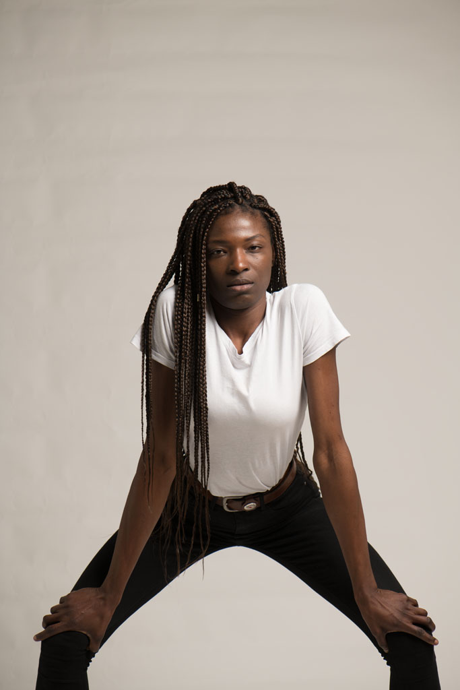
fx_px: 2012
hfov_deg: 13.0
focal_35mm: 105
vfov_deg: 19.5
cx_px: 230
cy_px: 345
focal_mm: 105
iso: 100
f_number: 5.6
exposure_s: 1/160
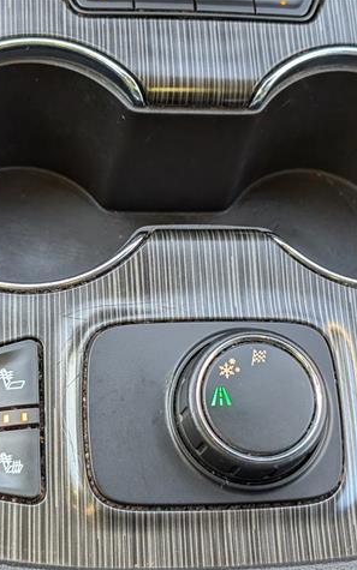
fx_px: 1089
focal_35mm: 70
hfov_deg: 18.6
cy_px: 283
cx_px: 194
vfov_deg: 29.4
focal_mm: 6.9
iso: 54
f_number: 1.68
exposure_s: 1/44.8
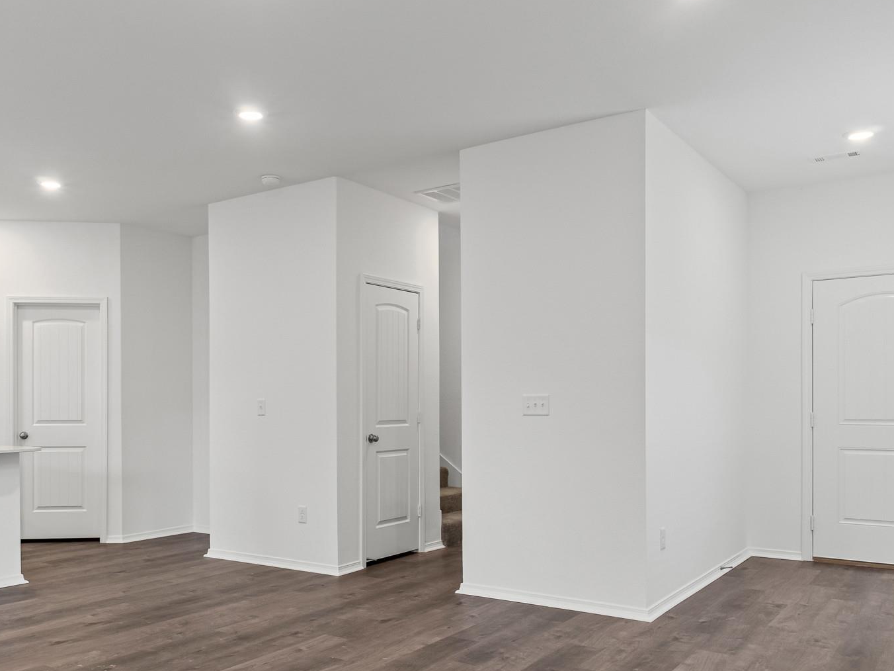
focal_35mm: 32
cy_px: 414
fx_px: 826
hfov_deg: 56.5
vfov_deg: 43.9
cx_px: 375
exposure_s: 1/3
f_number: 9
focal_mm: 12
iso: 250
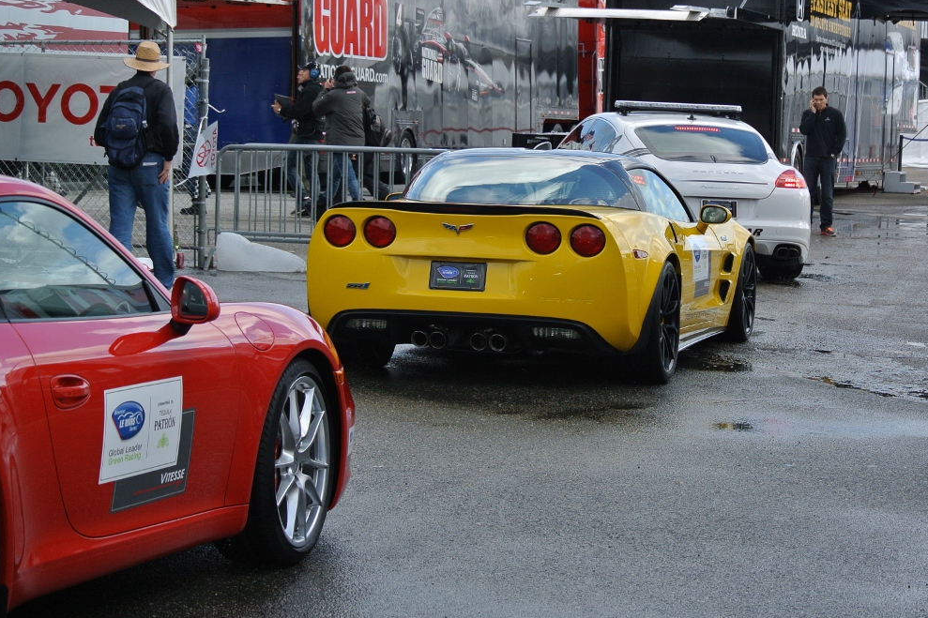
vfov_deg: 13.0
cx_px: 597
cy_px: 286
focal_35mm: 105
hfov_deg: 19.4
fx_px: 2706
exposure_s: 1/640
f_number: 3.8
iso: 100
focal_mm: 30
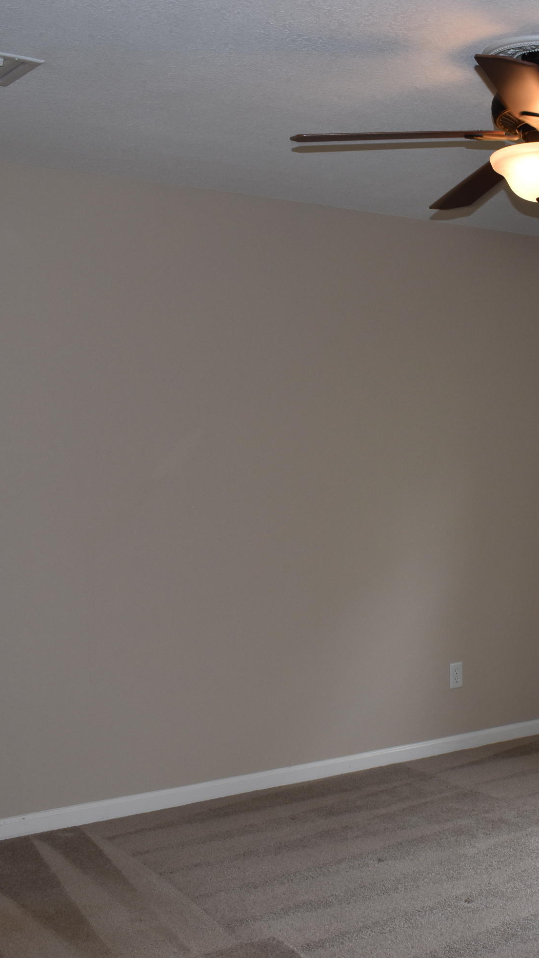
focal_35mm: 48
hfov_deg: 24.1
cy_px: 479
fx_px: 1219
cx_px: 500
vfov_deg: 42.9
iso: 500
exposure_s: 1/125
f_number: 5.6
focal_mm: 20
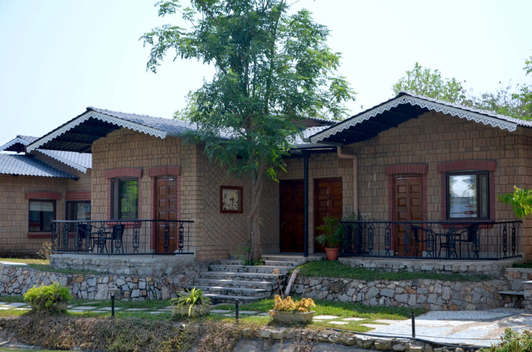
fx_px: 841
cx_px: 266
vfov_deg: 23.7
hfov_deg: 35.1
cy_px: 176
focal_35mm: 57
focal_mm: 38
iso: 200
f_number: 6.3
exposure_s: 1/160
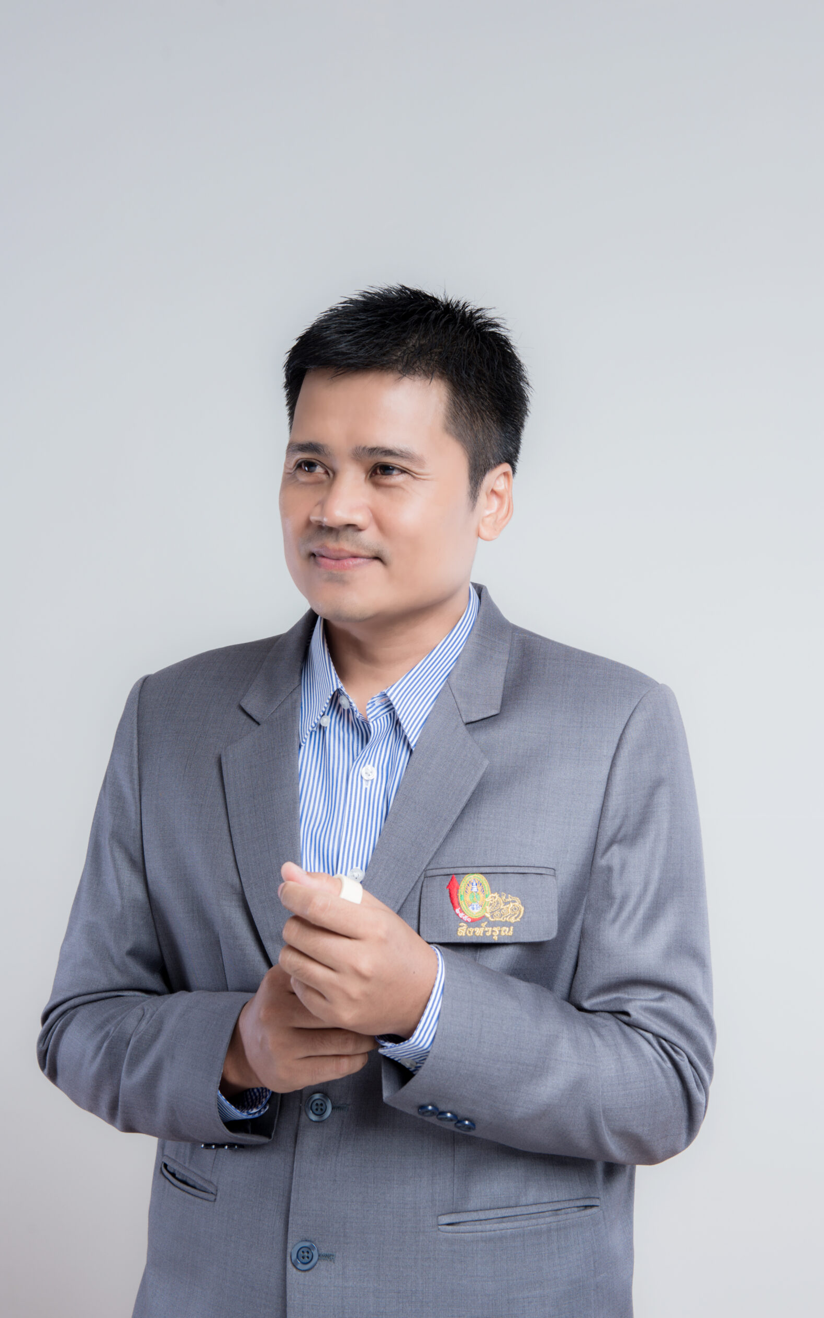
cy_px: 653
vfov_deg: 35.7
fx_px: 2048
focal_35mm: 57
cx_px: 388
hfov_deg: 22.7
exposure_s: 1/100
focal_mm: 55
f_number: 8
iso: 100
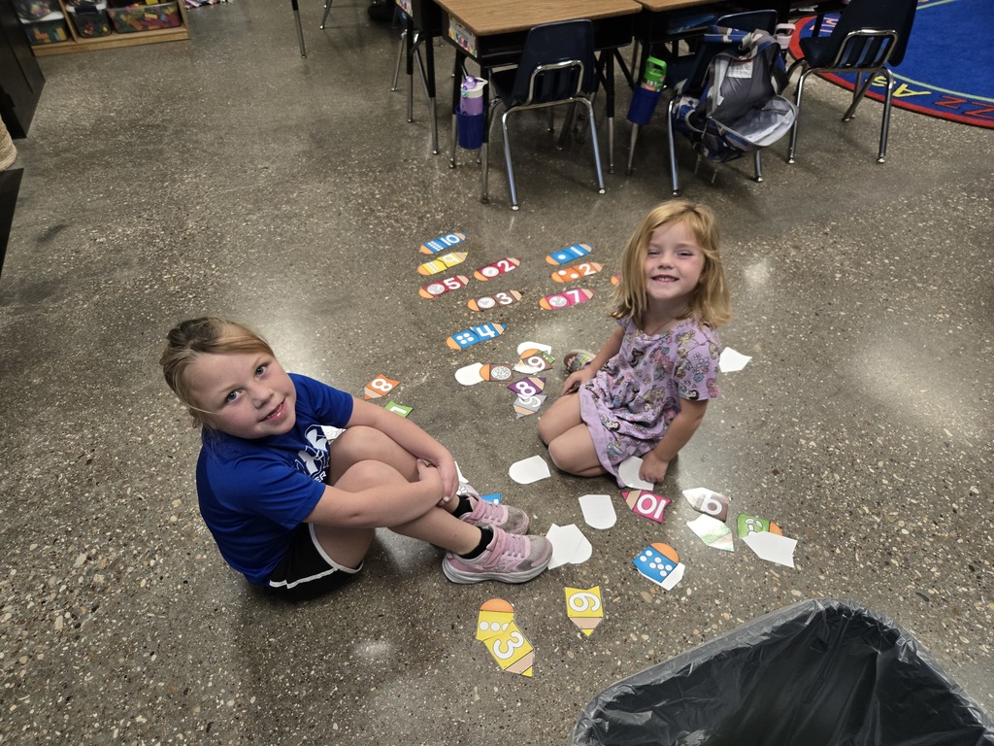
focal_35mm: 23
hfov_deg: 73.9
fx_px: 660
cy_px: 373
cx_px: 497
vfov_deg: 58.9
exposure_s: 1/120
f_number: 1.8
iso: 200
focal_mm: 5.4
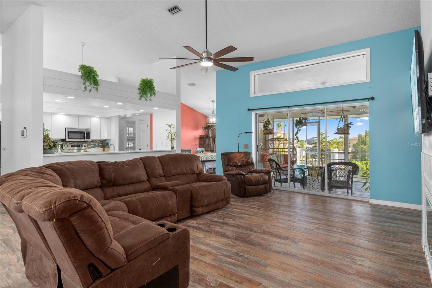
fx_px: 234
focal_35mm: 20
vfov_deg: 63.2
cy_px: 144
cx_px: 216
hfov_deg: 85.4
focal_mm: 13
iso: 320
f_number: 8
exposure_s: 1/13
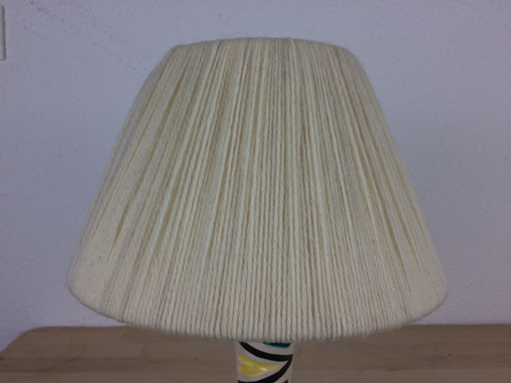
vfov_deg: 48.2
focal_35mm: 29
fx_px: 428
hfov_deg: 61.7
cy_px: 192
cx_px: 256
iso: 40
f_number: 2.2
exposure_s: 1/100
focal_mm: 4.15
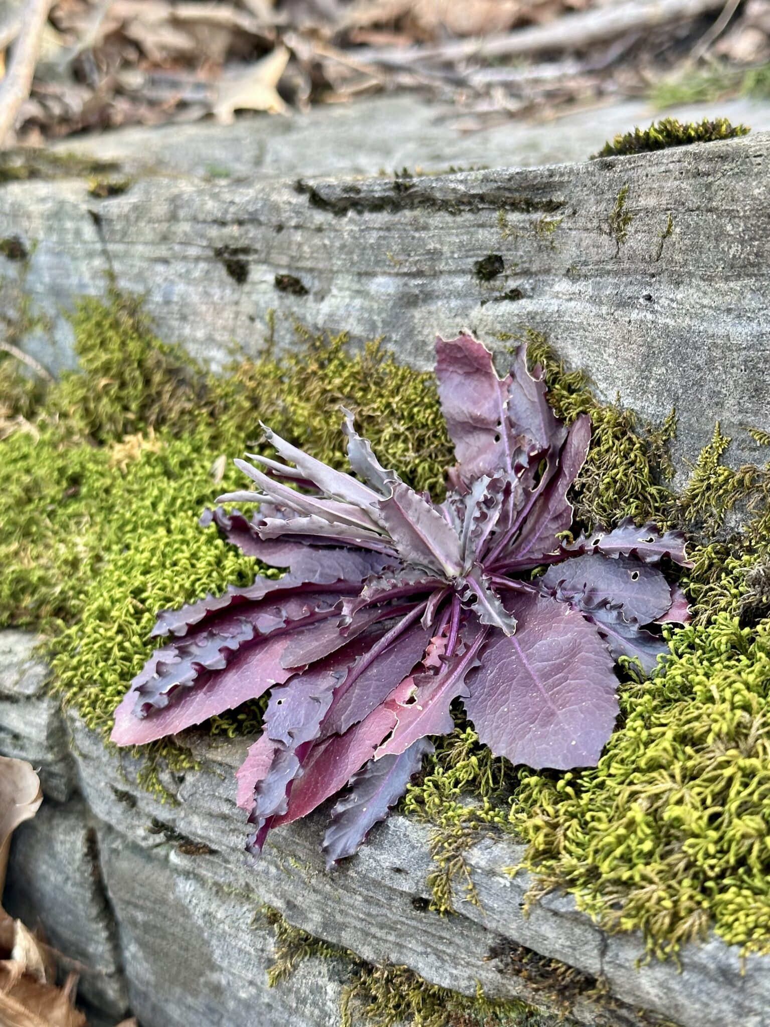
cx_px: 385
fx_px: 1424
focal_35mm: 48
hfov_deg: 30.3
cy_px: 514
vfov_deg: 39.7
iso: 80
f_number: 1.78
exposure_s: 1/121
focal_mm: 6.86
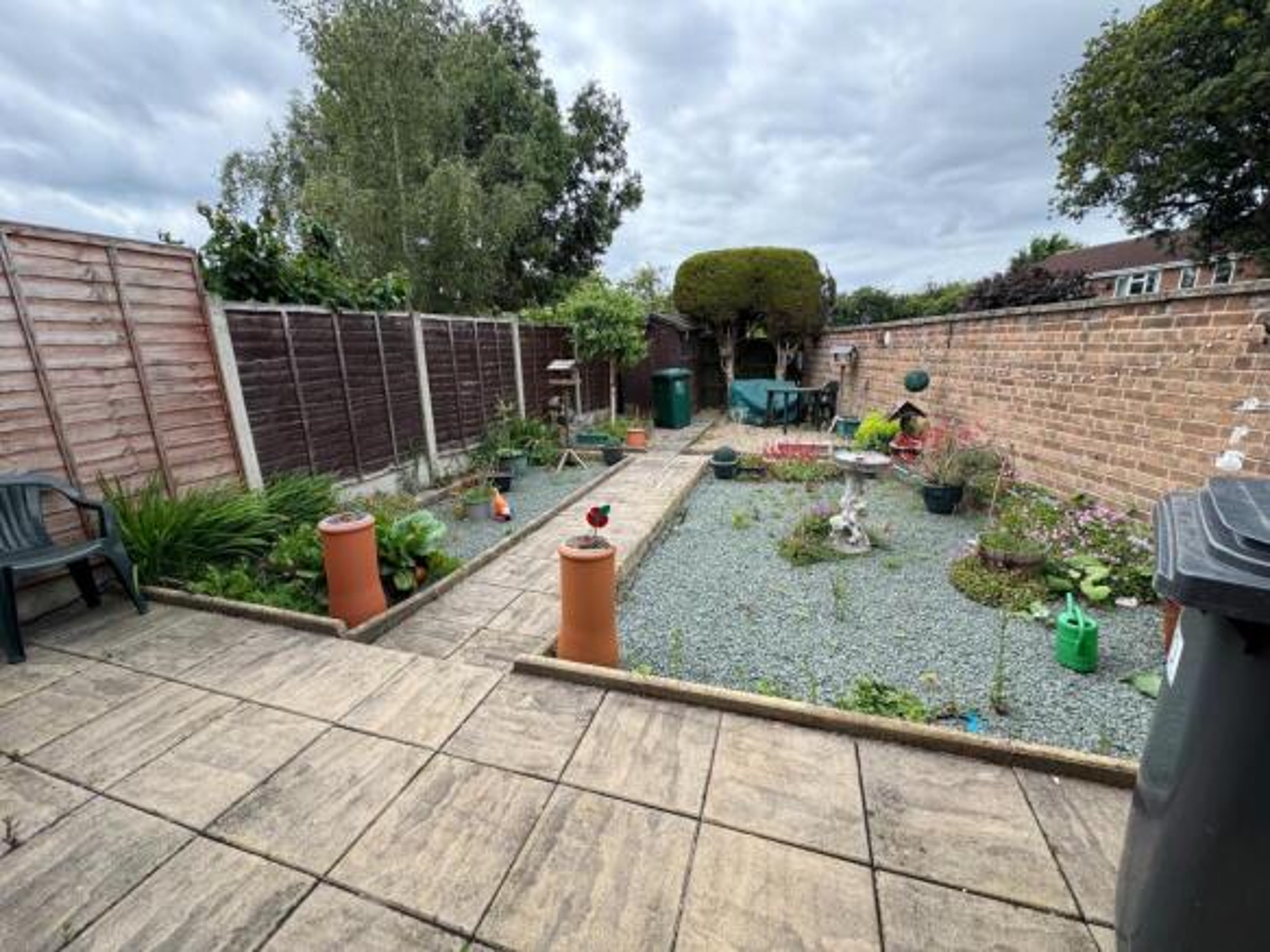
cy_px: 476
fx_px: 514
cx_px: 635
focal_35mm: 14
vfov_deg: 85.7
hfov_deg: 102.1
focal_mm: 2.22
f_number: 2.2
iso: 40
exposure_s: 1/421
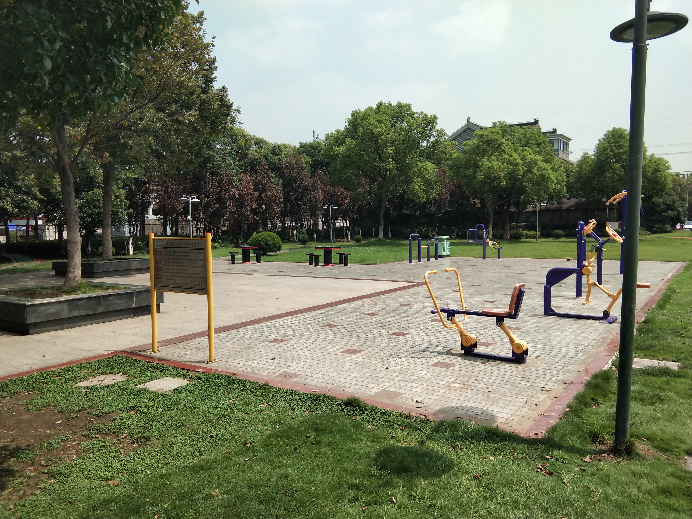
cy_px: 260
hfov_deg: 58.4
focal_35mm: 31
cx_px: 346
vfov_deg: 45.4
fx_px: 620
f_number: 2.2
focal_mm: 3.69
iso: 50
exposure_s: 1/1004
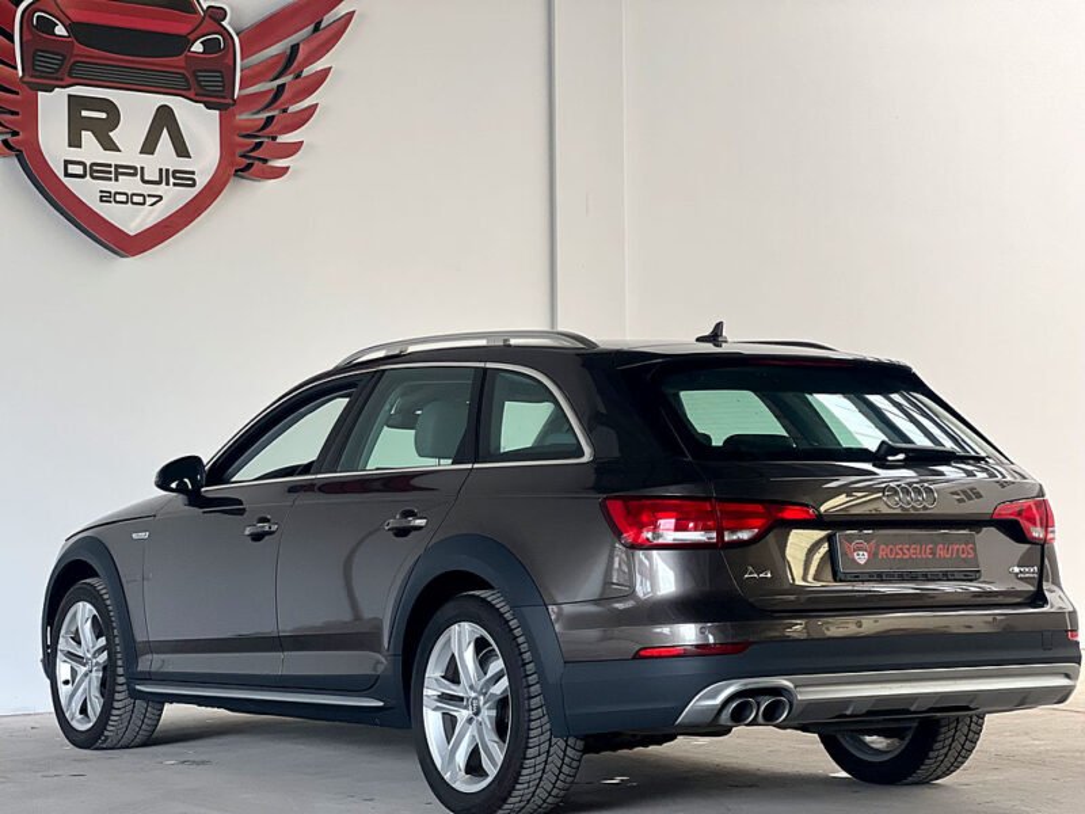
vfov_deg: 19.1
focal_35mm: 77
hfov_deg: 25.3
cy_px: 407
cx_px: 542
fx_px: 2413
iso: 125
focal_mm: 9
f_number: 2.8
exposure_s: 1/121
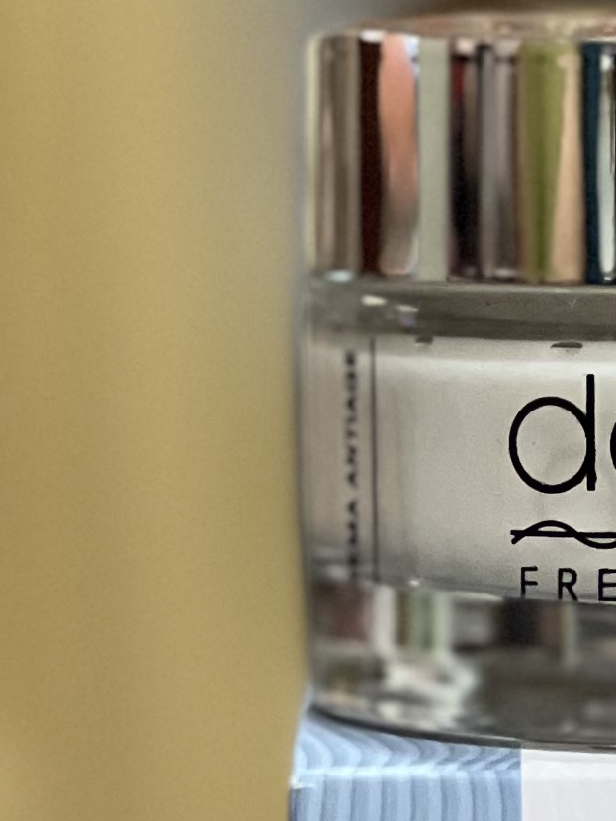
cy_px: 362
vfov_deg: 5.3
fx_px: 8869
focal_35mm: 374
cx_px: 747
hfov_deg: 4.0
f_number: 2.8
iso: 320
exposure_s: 1/20
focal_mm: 9
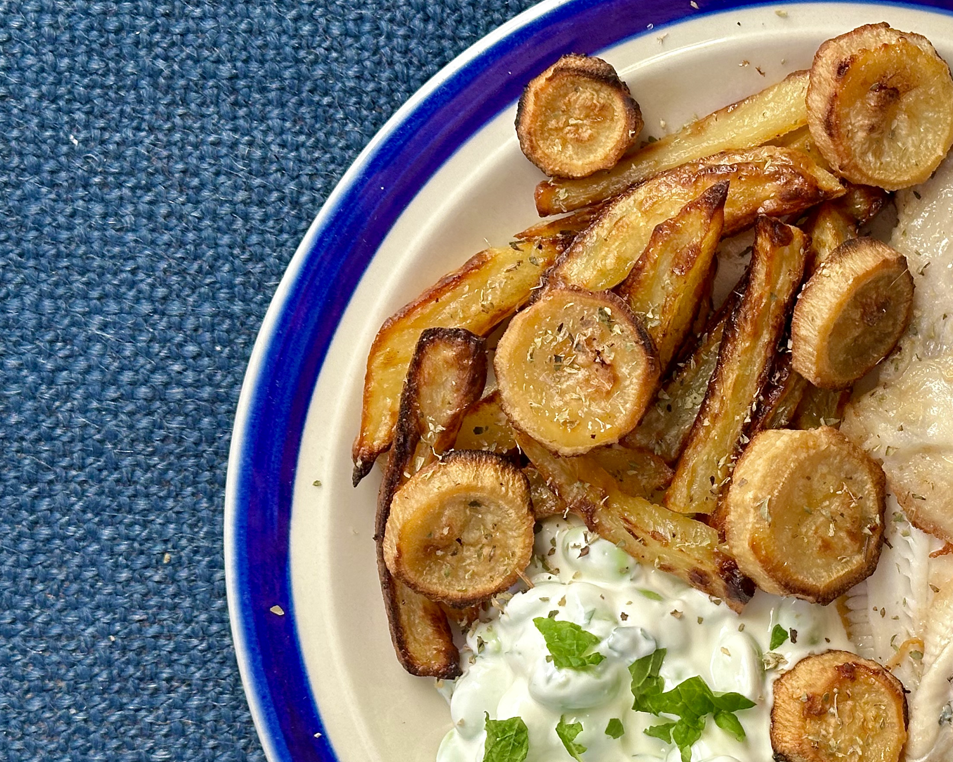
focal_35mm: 86
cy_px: 542
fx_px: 2425
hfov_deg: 21.8
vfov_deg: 17.8
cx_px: 839
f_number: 1.78
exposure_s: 1/631
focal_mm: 6.86
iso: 64
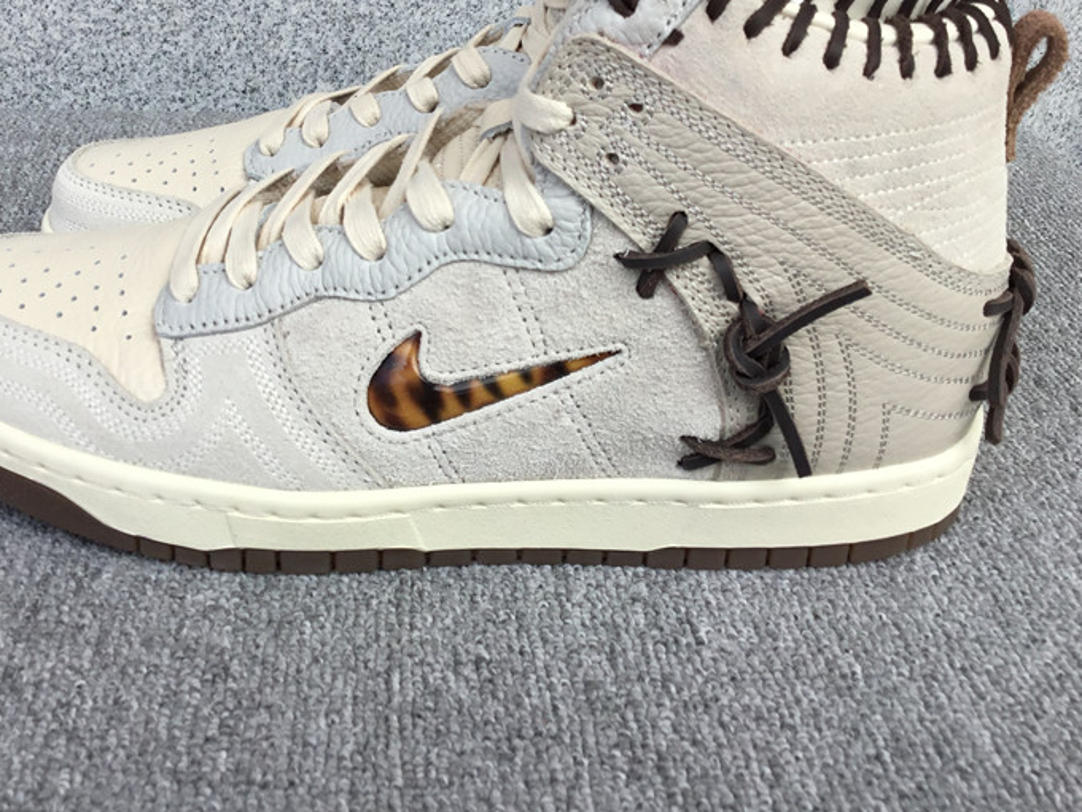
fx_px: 1282
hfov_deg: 45.7
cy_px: 284
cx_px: 476
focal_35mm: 41
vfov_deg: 34.9
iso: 25
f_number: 2.4
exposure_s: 1/570
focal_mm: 3.3
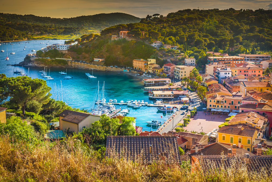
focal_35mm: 48
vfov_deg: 28.1
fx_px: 363
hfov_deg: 41.1
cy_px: 91
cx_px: 136
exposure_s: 1/160
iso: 200
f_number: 11
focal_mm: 48
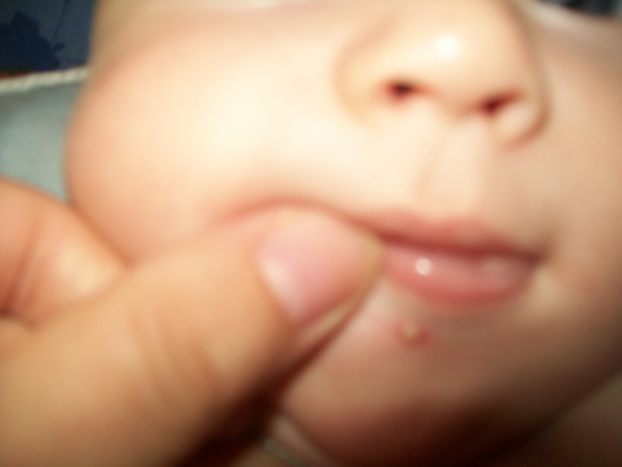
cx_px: 311
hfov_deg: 53.9
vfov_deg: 41.8
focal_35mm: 34
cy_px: 234
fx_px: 611
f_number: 2.7
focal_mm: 6.1
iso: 64
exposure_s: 1/60
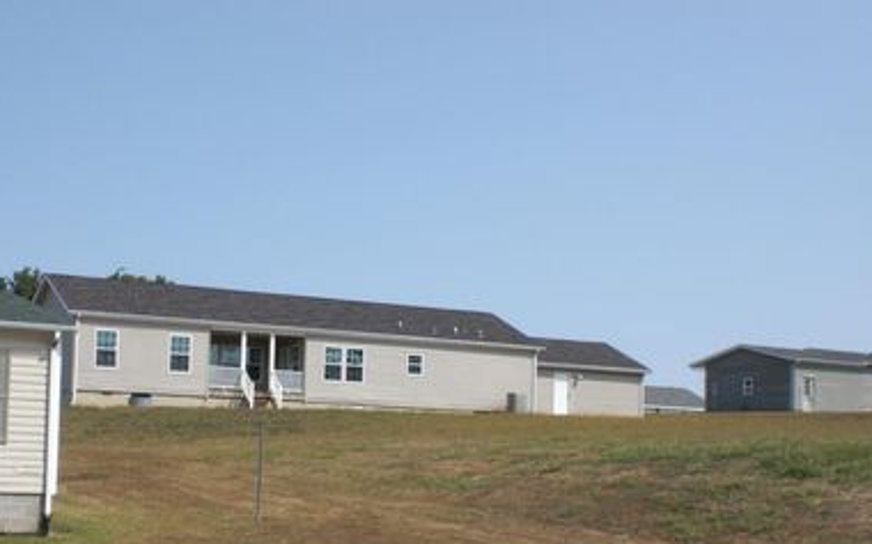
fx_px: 1259
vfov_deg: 24.2
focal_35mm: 53
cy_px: 375
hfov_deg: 38.1
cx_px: 367
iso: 64
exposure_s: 1/400
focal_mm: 6.3
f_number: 5.6
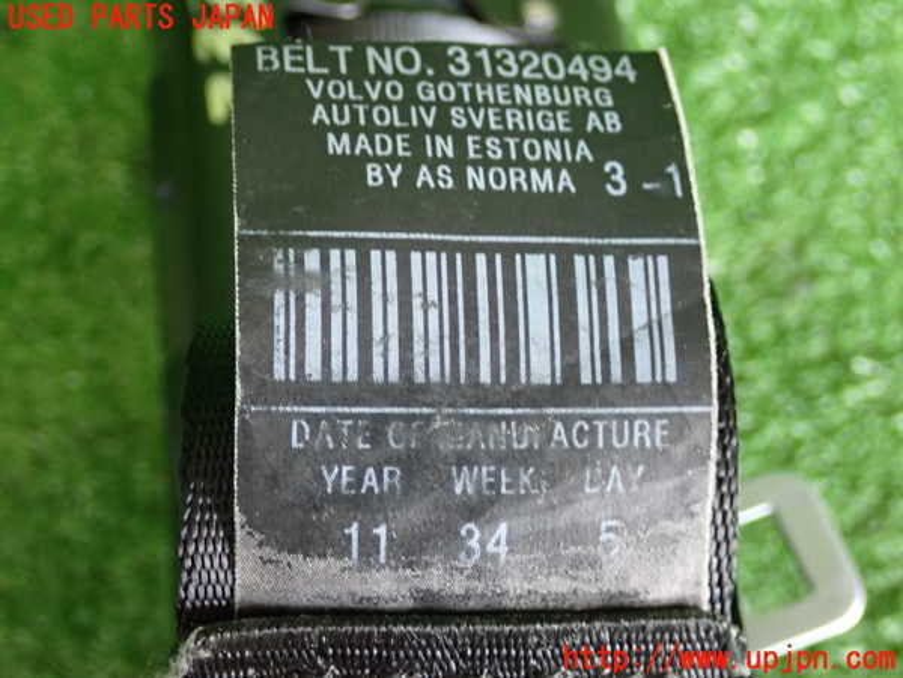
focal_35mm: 58
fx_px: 1513
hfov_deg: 33.2
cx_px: 452
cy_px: 339
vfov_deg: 25.2
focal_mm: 10.35
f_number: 3.5
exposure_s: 1/50
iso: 800
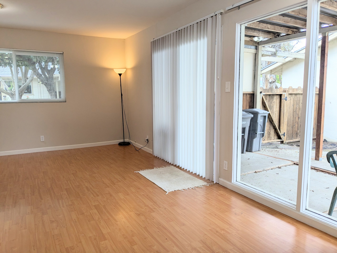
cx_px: 168
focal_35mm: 27
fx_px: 263
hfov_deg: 65.3
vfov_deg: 51.4
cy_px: 126
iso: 47
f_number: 1.73
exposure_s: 1/203
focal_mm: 4.38
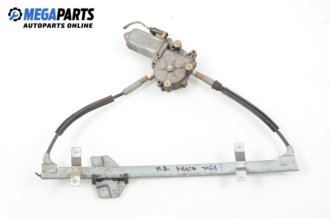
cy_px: 109
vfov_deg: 18.8
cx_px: 165
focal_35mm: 72
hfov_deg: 28.1
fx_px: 658
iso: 100
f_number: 8
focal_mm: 48
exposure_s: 1/160
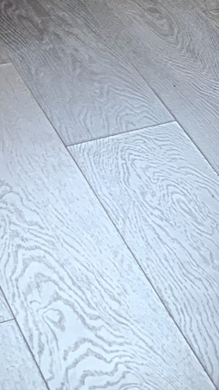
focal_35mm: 160
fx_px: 1651
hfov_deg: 7.2
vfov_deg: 11.0
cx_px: 472
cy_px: -598
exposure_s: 1/100
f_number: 1.8
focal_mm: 4.25
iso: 64
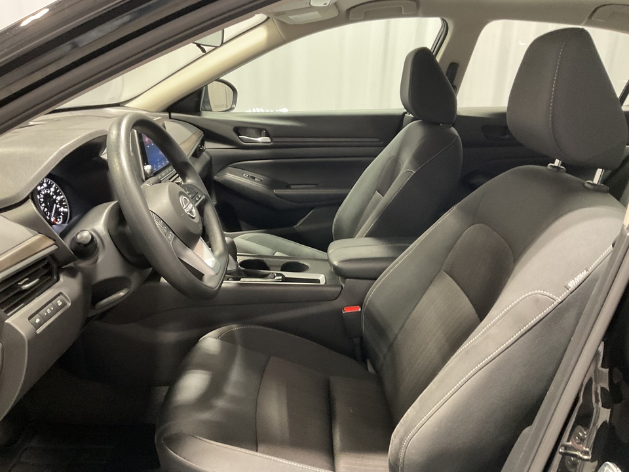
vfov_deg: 48.2
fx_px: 527
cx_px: 314
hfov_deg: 61.7
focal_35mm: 29
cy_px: 236
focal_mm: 3
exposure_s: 1/33
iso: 320
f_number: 1.8
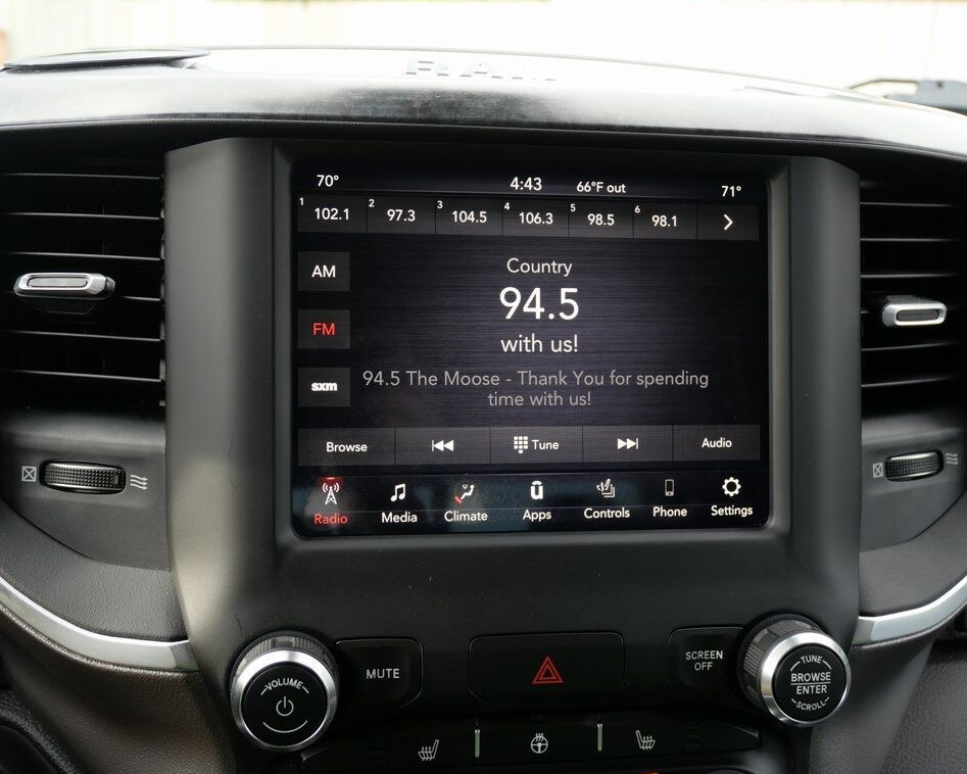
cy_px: 388
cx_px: 483
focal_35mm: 38
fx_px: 1088
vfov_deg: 39.2
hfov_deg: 47.9
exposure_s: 1/60
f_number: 4.2
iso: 250
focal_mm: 18
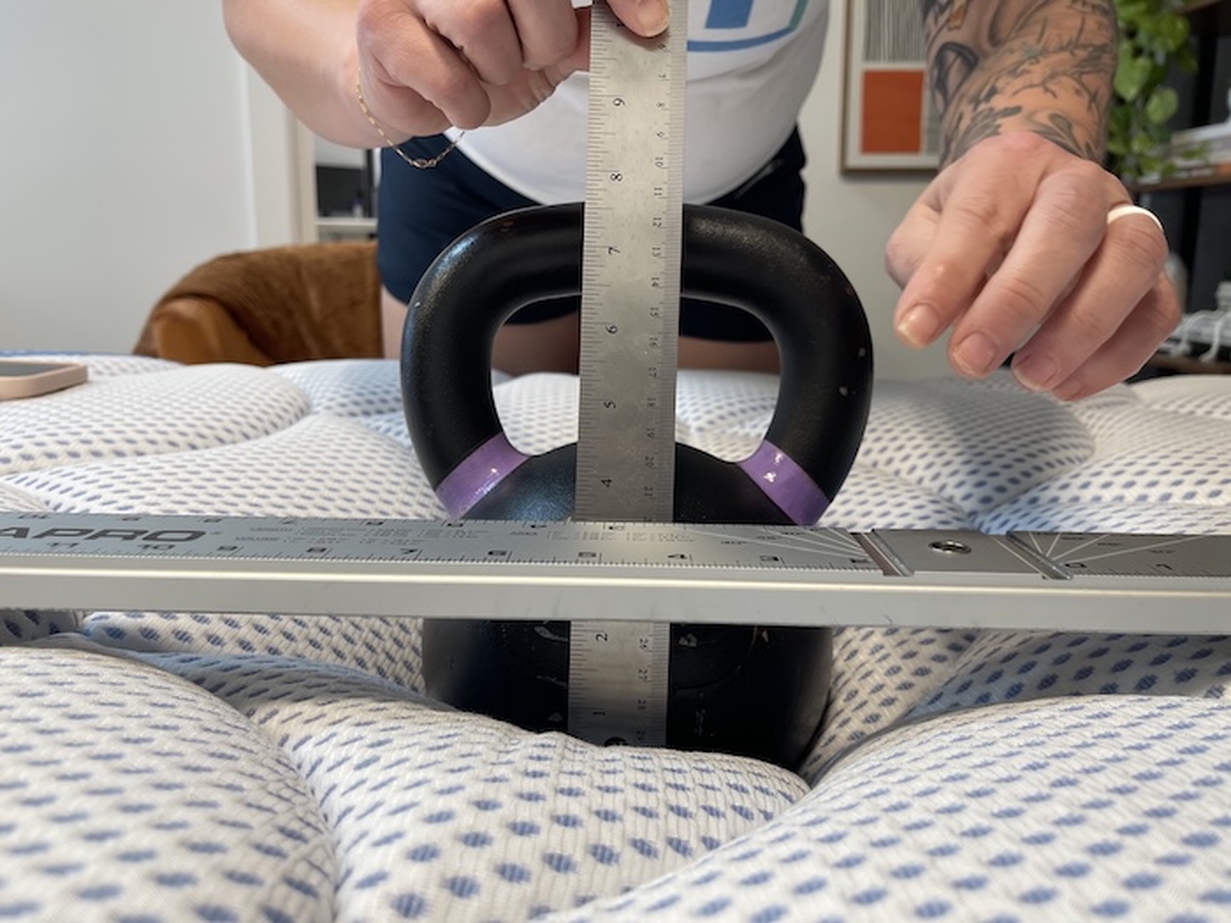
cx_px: 616
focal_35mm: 25
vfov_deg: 54.9
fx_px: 889
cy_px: 462
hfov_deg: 69.4
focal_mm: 5.1
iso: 80
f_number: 1.6
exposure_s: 1/120
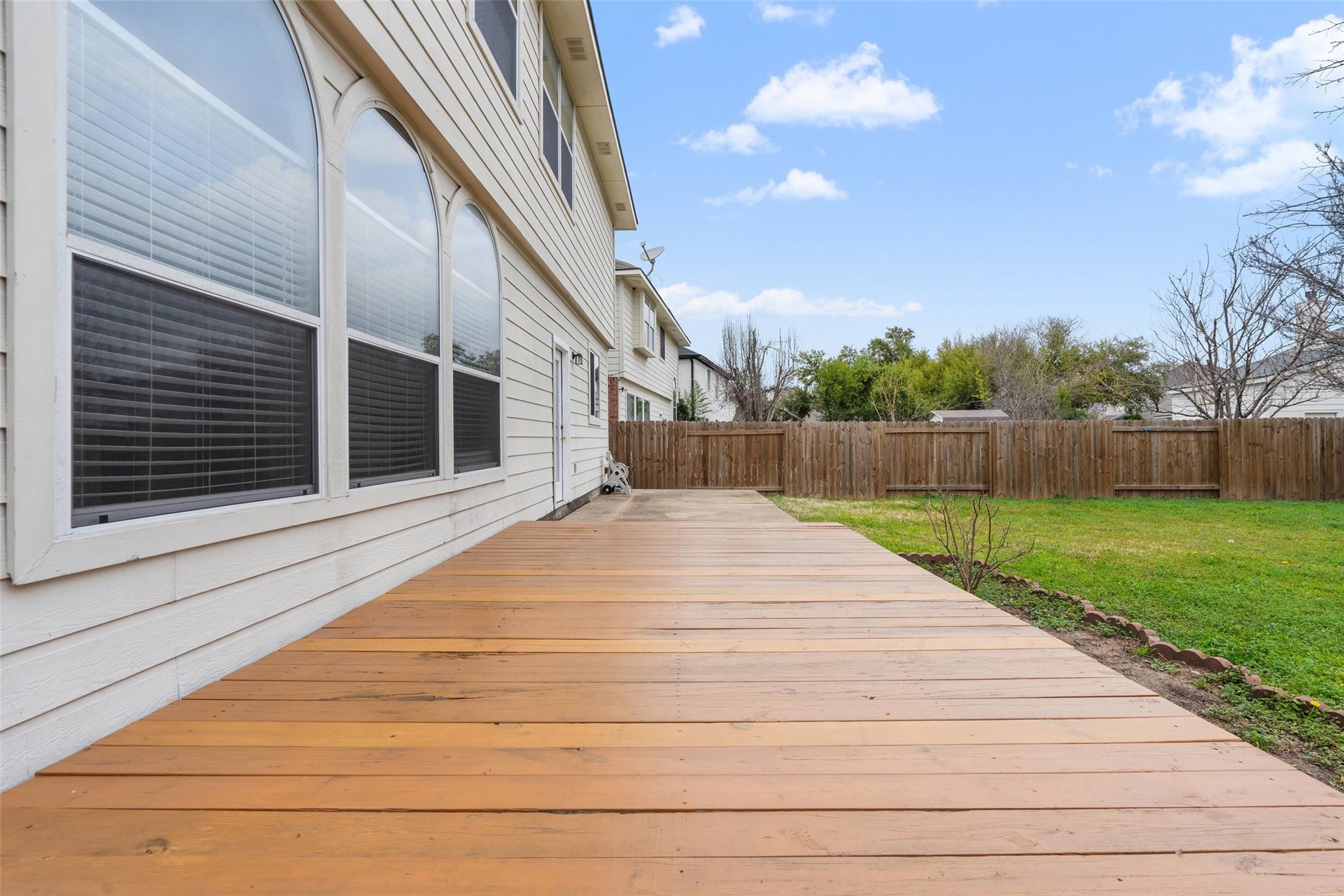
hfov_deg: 96.7
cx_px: 672
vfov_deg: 73.7
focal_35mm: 16
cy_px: 448
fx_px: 597
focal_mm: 16
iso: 250
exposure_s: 1/25
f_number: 9
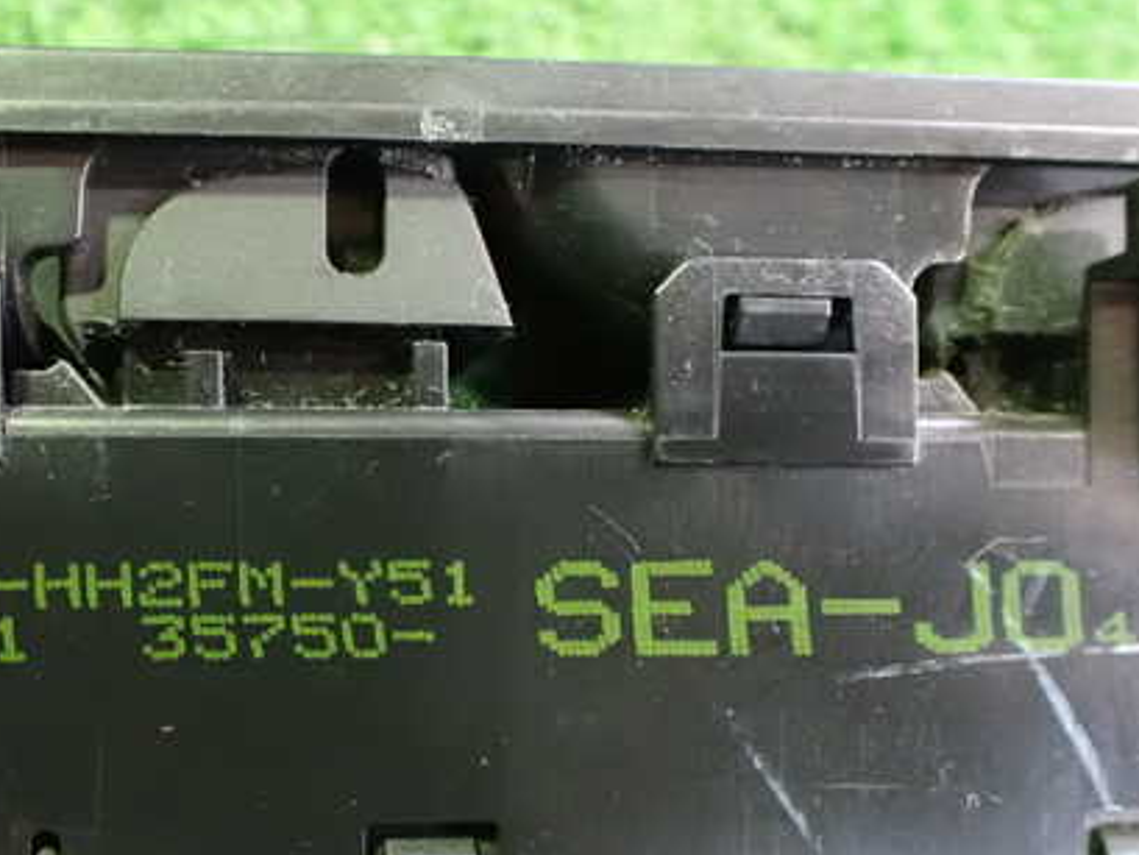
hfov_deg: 42.4
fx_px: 1448
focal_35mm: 44
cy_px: 526
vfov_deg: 32.8
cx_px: 390
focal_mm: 5.4
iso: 1600
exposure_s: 1/25
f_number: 2.3
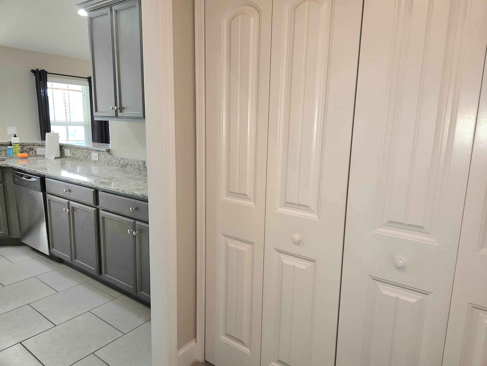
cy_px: 183
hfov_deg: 73.9
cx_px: 244
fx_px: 324
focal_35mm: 23
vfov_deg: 58.9
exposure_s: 1/60.2
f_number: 1.8
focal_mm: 5.4
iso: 80
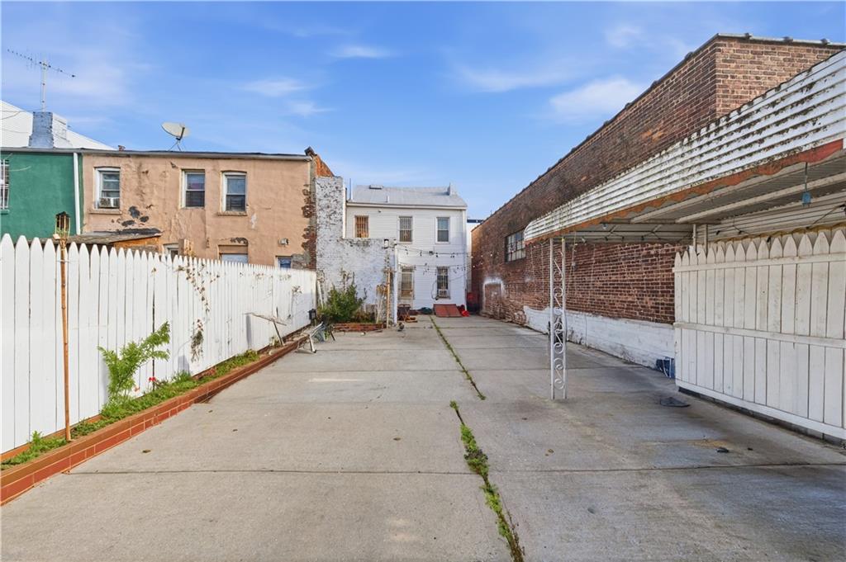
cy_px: 281
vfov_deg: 89.9
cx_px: 423
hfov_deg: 112.7
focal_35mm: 12
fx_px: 282
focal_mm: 8
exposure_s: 1/1600
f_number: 8
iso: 320
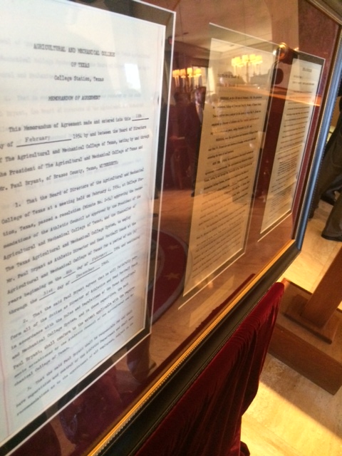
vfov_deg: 60.0
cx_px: 171
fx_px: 395
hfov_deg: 46.8
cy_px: 228
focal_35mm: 30
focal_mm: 4.12
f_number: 2.2
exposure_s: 1/30
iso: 320
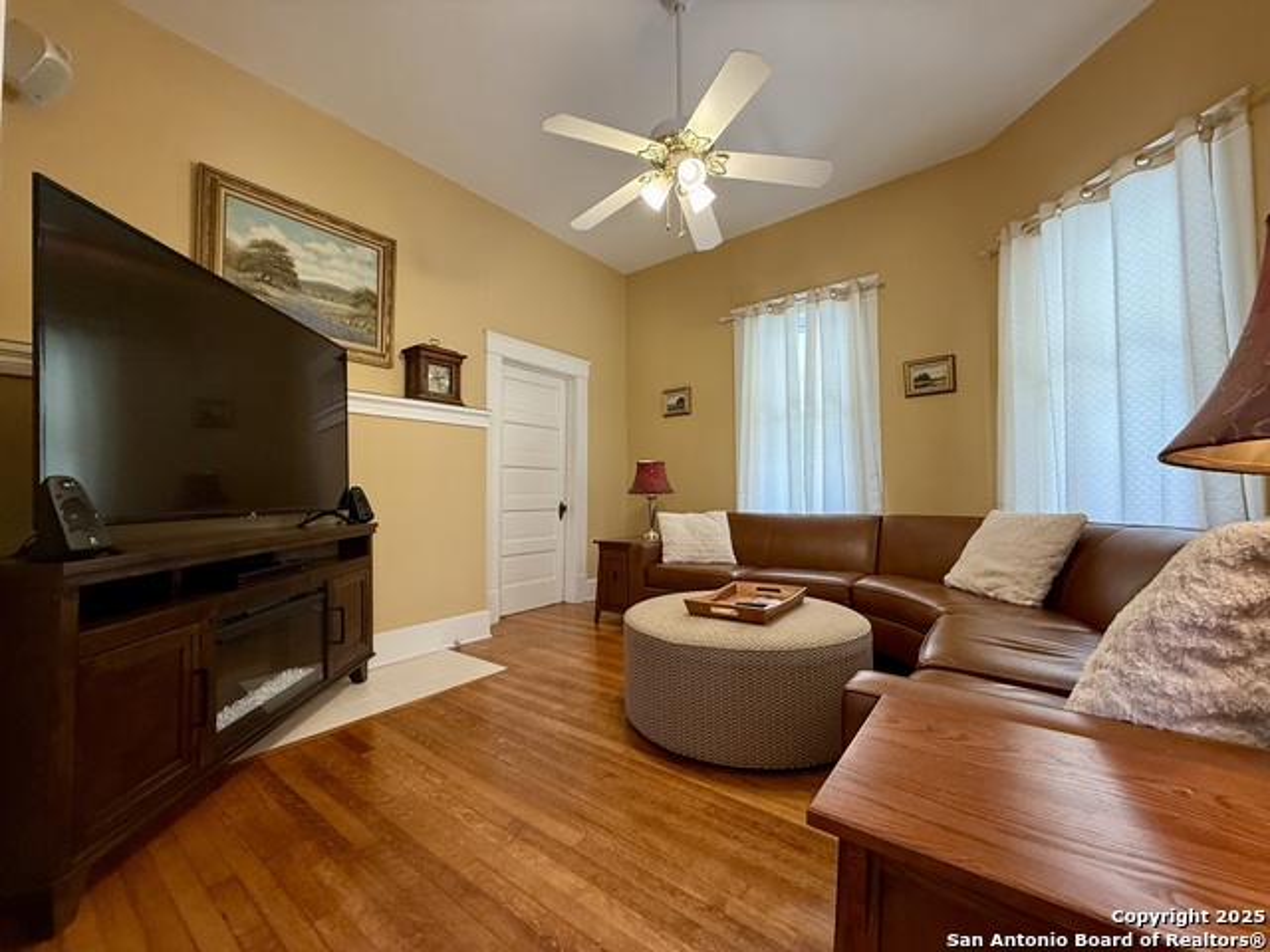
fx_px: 514
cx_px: 635
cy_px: 476
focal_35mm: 14
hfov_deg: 102.1
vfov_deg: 85.7
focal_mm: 2.22
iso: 200
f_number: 2.2
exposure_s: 1/60
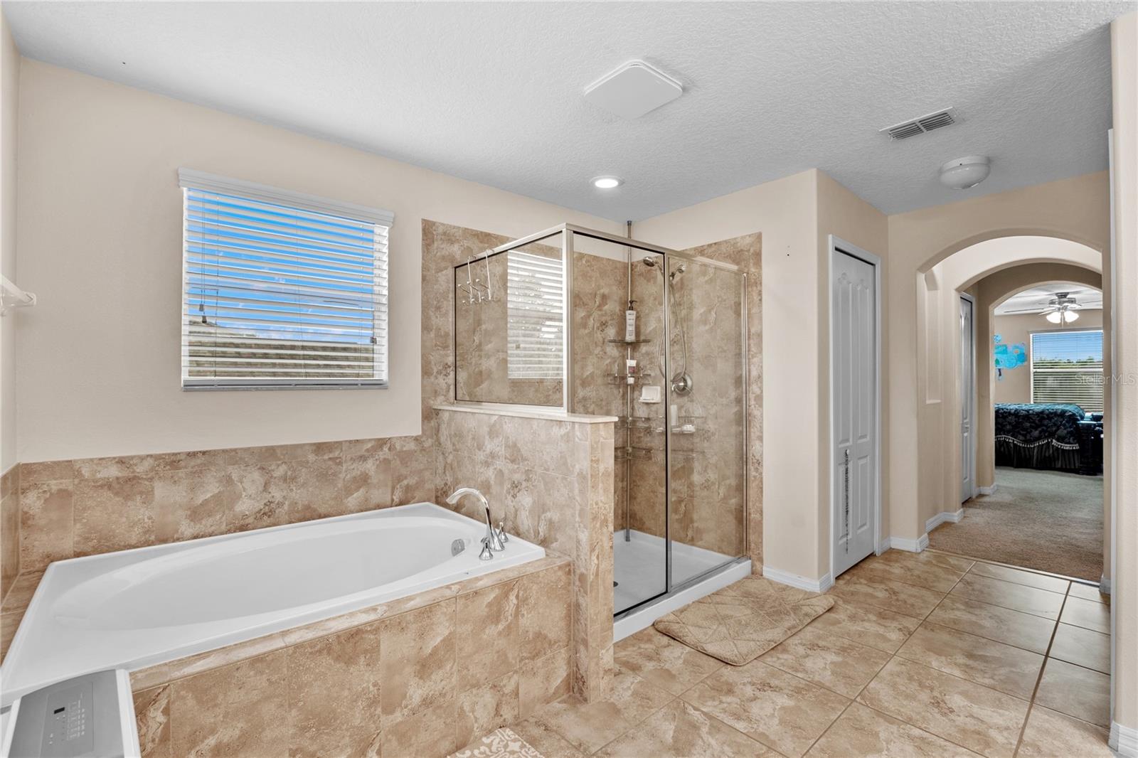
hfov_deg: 100.4
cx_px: 569
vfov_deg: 77.3
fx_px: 474
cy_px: 379
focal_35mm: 15
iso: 100
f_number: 9
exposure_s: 1/1.67
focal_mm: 10
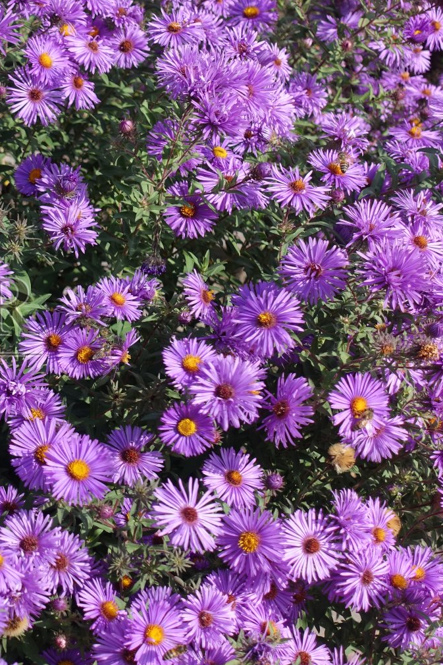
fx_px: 1551
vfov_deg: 24.2
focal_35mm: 84
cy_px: 322
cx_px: -68
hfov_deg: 15.7
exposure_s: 1/640
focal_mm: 19.29
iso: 125
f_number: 4
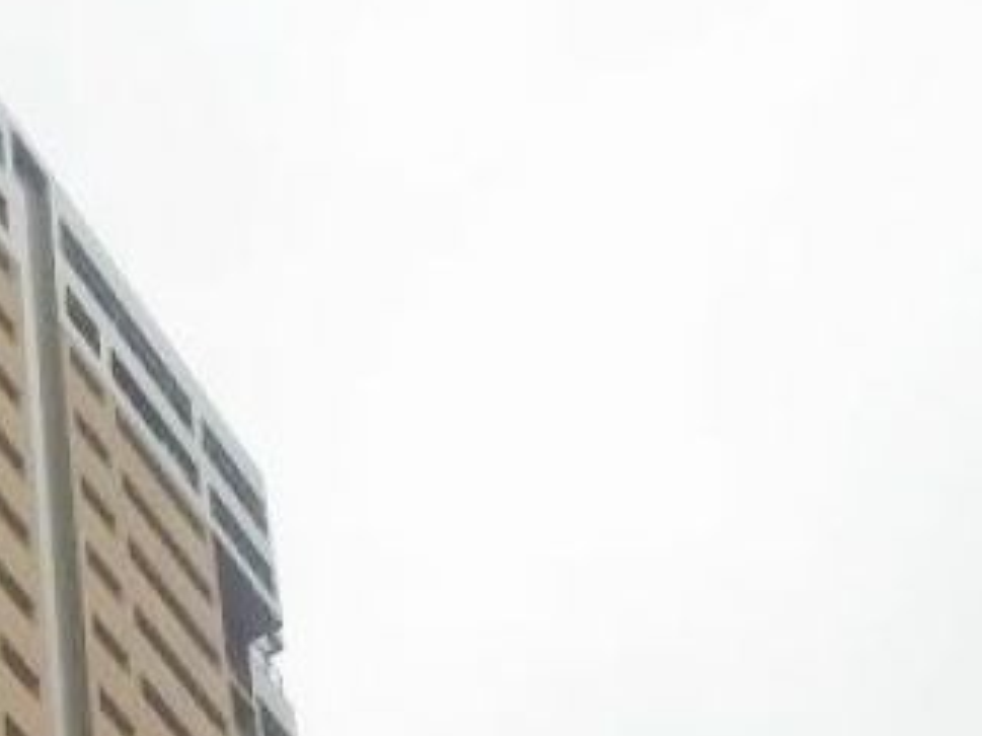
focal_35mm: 115
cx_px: -82
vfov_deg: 11.9
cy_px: 1320
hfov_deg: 16.6
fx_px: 3261
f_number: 2.2
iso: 25
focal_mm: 4.15
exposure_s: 1/197
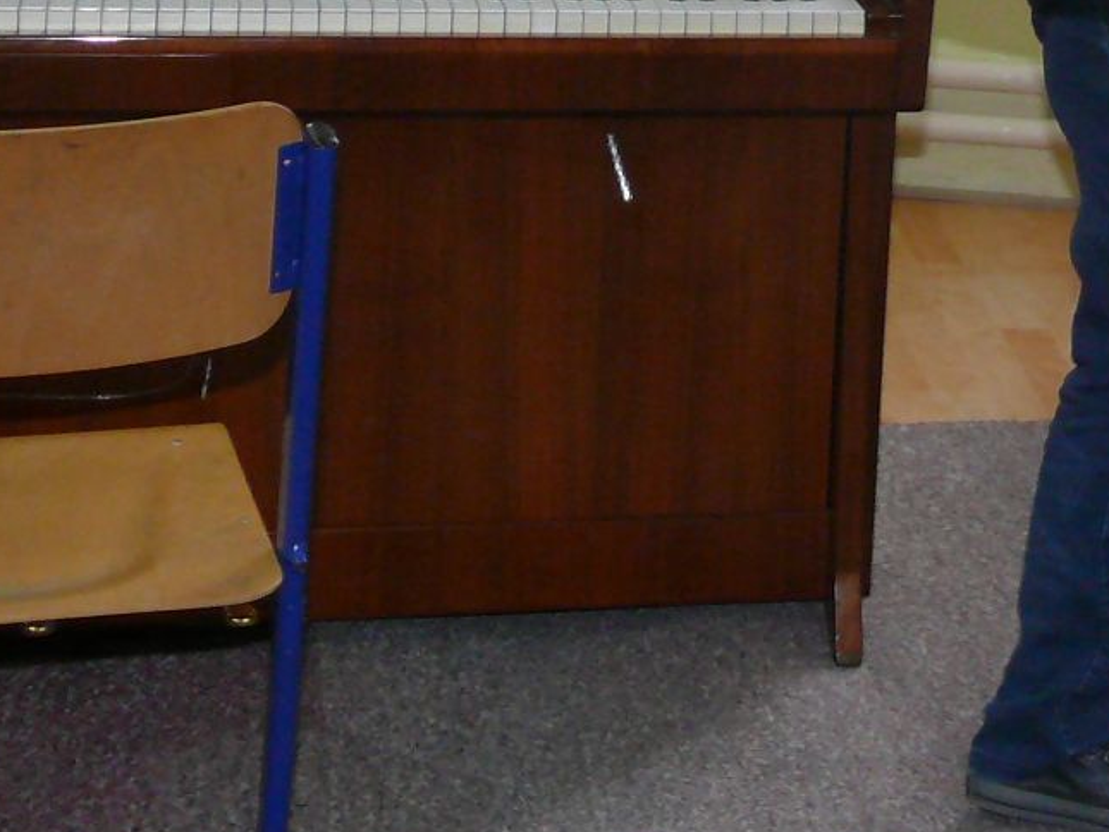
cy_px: -469
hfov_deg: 14.4
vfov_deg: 11.2
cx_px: 1685
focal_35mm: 127
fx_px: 4069
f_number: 2.8
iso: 200
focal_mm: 8
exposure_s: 1/100
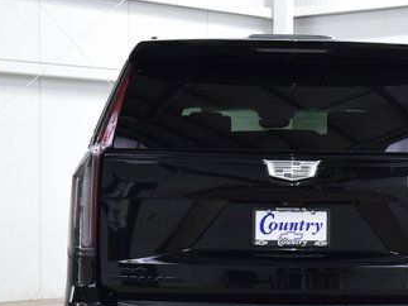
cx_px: 289
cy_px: 265
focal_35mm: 103
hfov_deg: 19.0
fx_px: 1214
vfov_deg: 14.2
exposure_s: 1/15
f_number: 6.3
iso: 800
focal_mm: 36
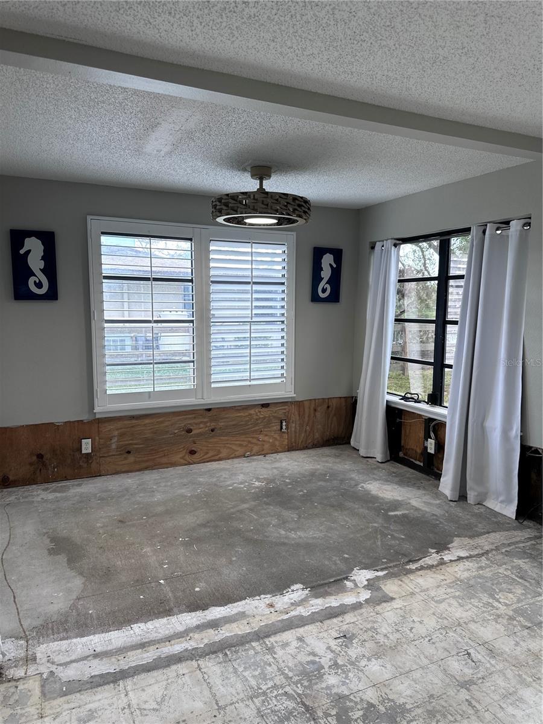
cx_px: 272
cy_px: 362
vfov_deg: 71.6
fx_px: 502
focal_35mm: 24
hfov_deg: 56.8
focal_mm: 6.86
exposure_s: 1/165
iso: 80
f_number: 1.78
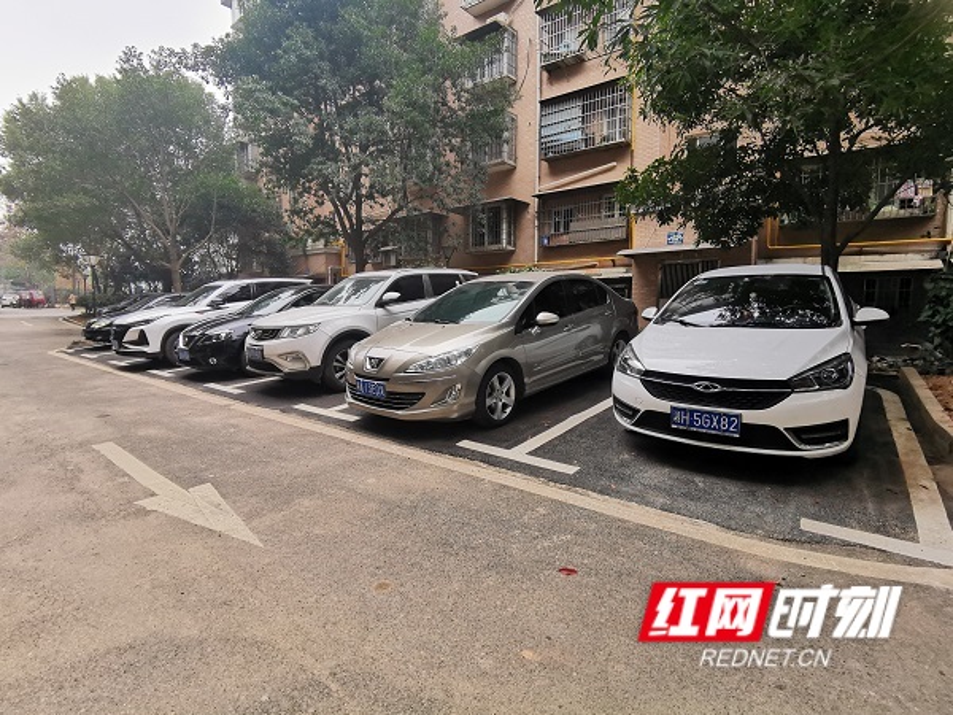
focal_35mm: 17
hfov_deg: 91.0
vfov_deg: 74.7
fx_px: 468
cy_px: 358
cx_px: 476
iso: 125
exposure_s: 1/100
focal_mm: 2.26
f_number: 2.2
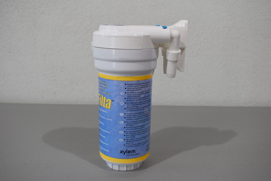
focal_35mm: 40
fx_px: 305
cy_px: 90
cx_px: 136
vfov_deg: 33.0
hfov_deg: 47.9
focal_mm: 27
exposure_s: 1/125
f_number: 5.6
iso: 280
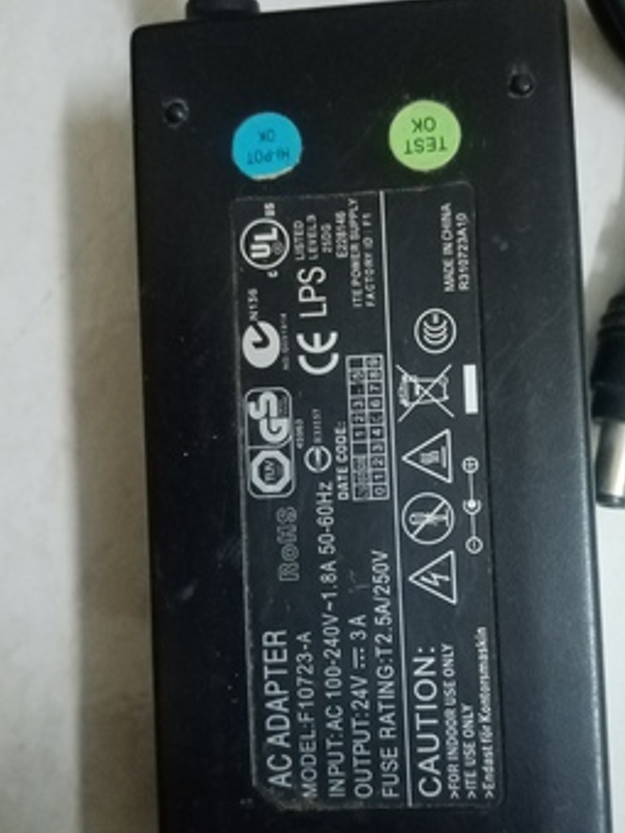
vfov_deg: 52.3
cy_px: 494
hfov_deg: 40.5
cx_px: 374
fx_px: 843
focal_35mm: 35
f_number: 1.8
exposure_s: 1/15
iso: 2362
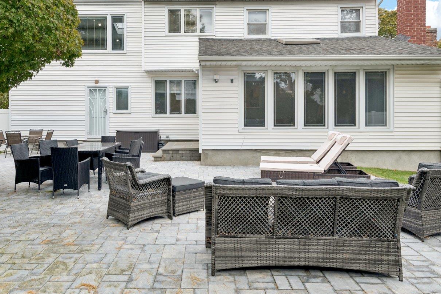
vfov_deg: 47.8
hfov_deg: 67.2
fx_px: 331
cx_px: 198
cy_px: 127
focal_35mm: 27
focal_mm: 16
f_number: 9
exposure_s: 1/160
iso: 160
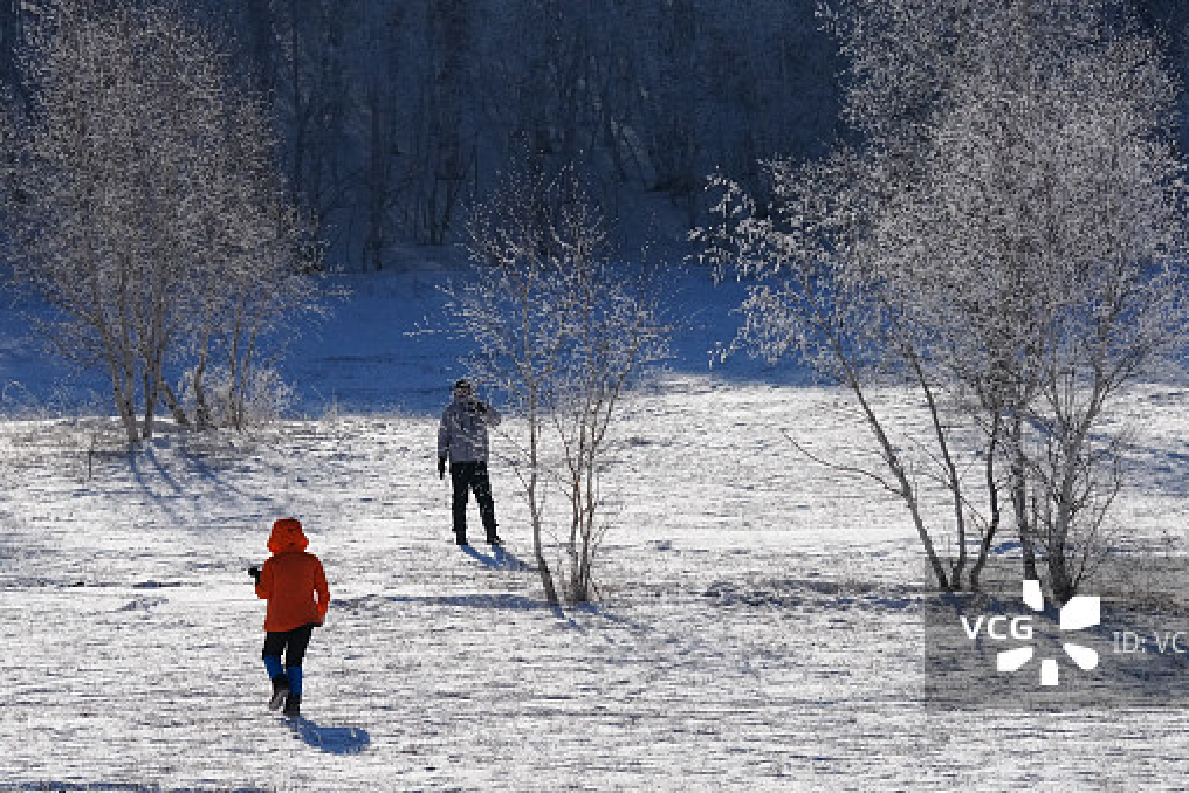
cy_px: 343
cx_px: 510
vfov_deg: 5.6
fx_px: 8066
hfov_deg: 8.4
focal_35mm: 244
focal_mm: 155.1
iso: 1600
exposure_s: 1/1600
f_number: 20
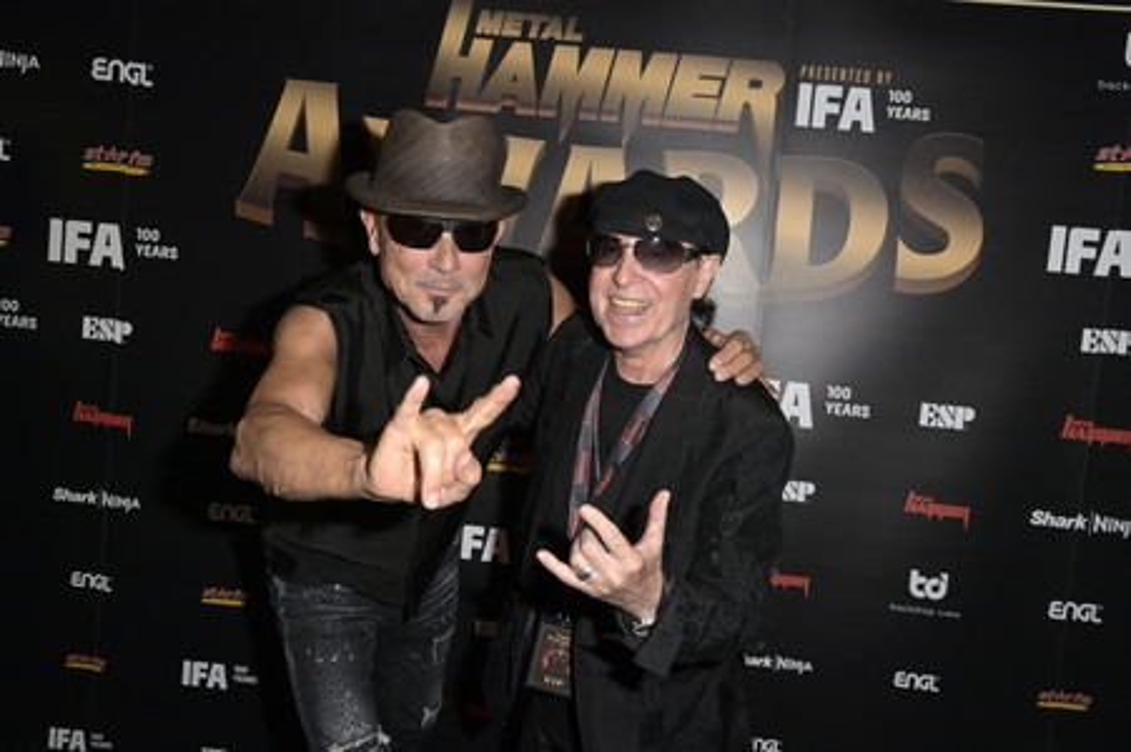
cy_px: 376
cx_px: 566
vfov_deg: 42.3
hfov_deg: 60.3
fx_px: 973
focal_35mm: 31
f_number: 5
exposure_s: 1/200
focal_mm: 31
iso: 640
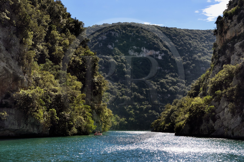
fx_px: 474
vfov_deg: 19.4
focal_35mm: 70
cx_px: 122
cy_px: 81
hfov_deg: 28.9
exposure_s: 1/250
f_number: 13
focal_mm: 70
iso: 200
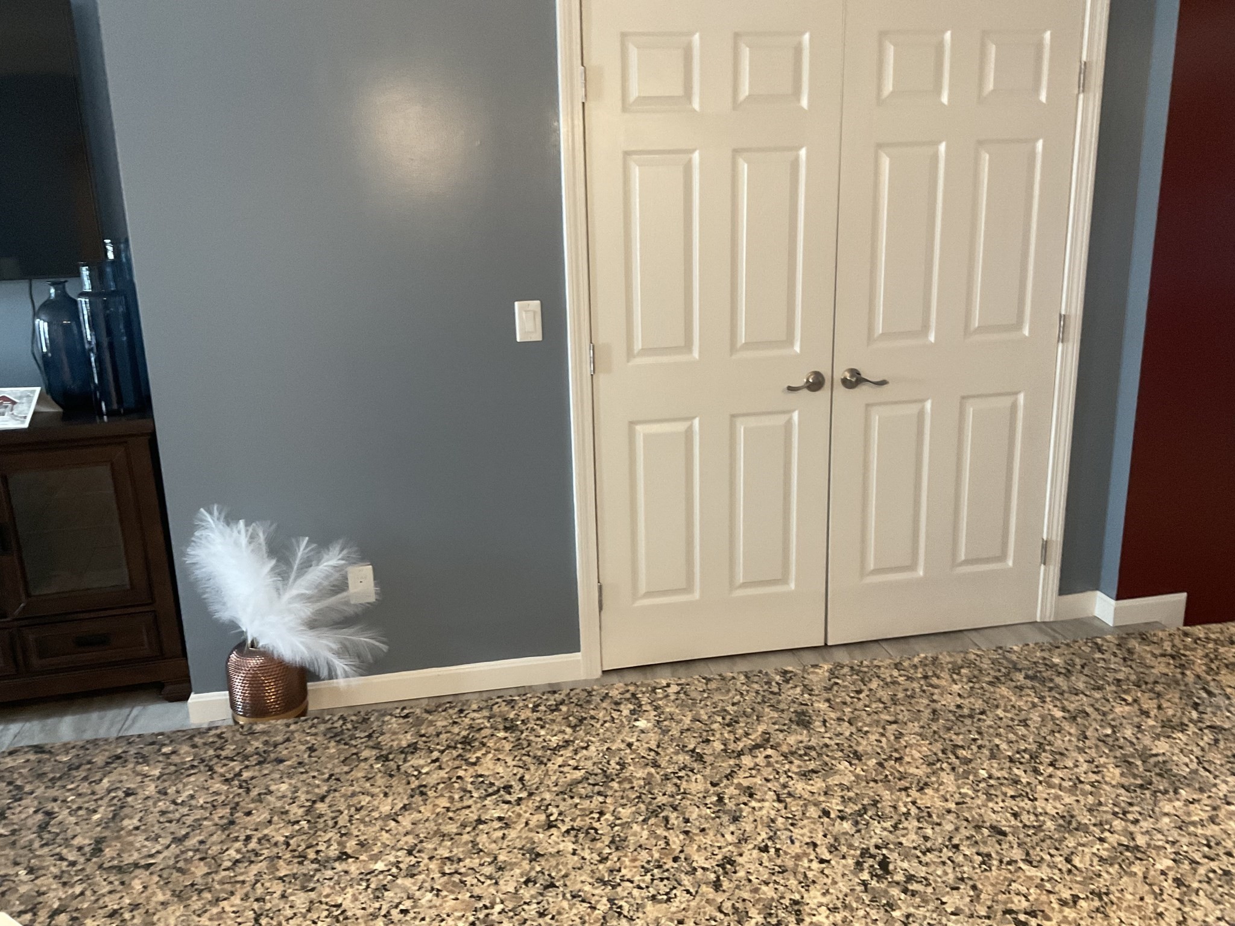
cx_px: 618
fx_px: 1035
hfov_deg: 61.7
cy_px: 463
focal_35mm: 29
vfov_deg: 48.2
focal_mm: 3
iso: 200
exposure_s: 1/40
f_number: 1.8
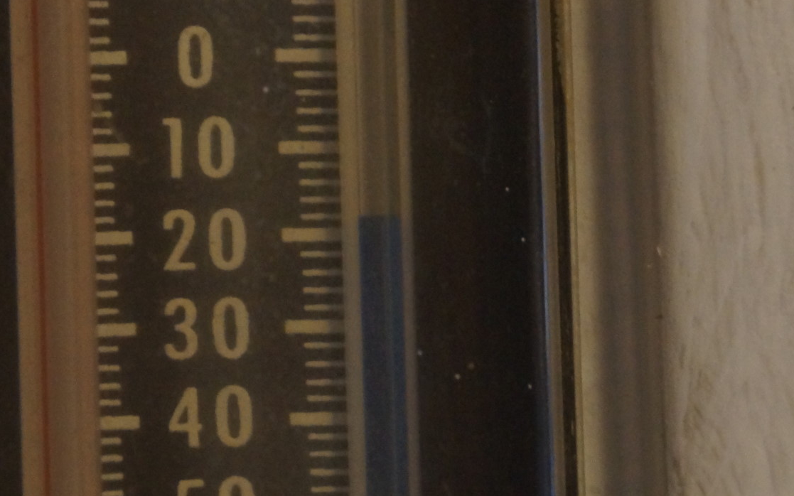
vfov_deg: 3.4
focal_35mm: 383
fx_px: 8287
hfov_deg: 5.5
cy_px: 263
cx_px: 397
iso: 1600
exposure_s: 1/15
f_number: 6.3
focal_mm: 250
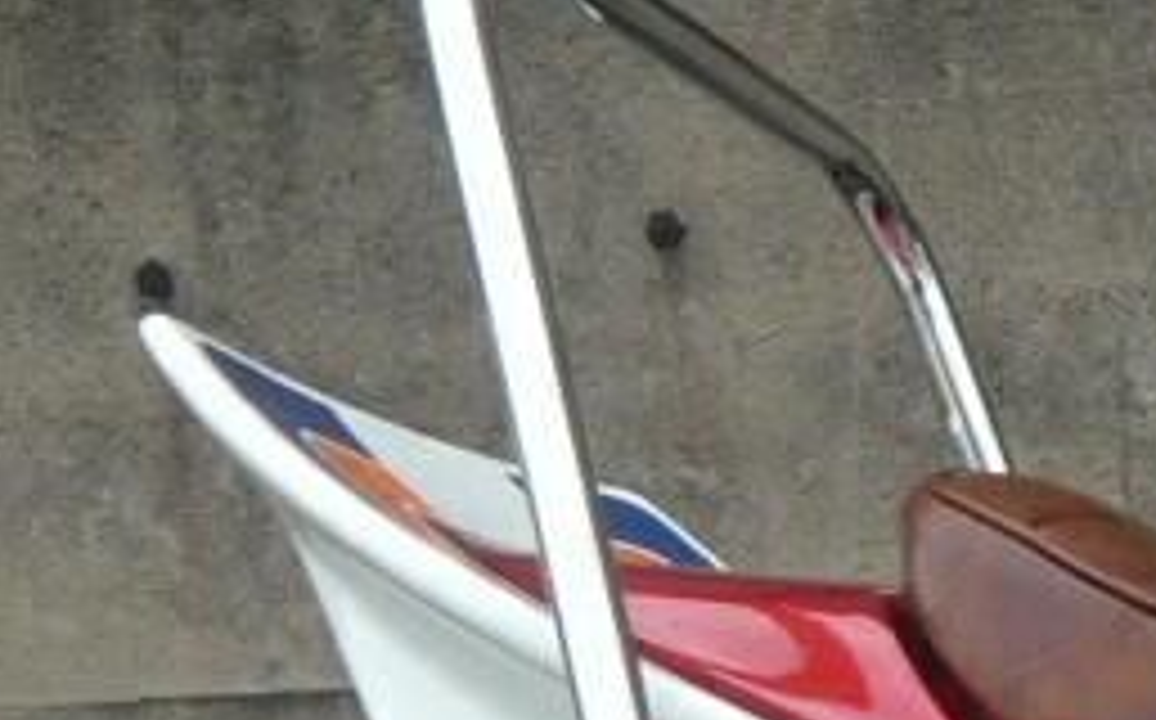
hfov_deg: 18.1
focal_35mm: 111
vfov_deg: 11.7
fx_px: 3493
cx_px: 1291
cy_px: 639
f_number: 2.8
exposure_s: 1/250
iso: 100
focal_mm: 4.6
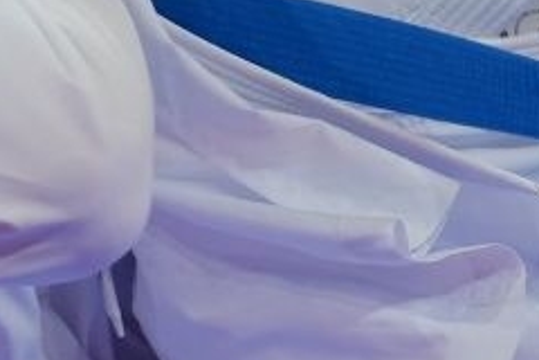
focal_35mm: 1501
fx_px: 22472
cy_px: 79
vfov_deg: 0.9
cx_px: 94
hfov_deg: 1.4
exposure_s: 1/1000
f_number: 2.8
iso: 500
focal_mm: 200
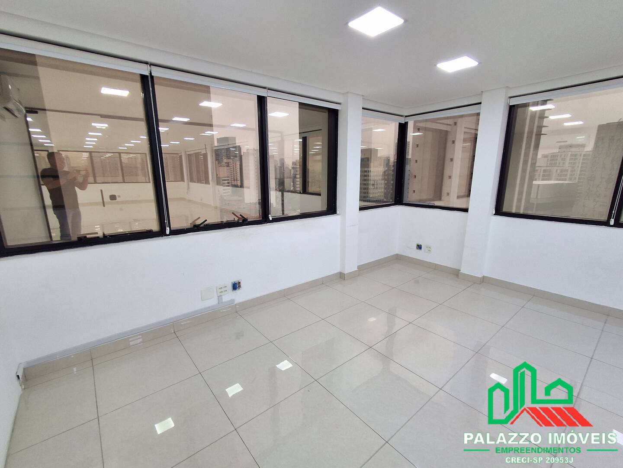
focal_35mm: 16
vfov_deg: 78.1
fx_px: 288
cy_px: 234
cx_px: 312
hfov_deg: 94.5
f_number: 2.2
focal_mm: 1.64
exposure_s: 1/40
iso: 100
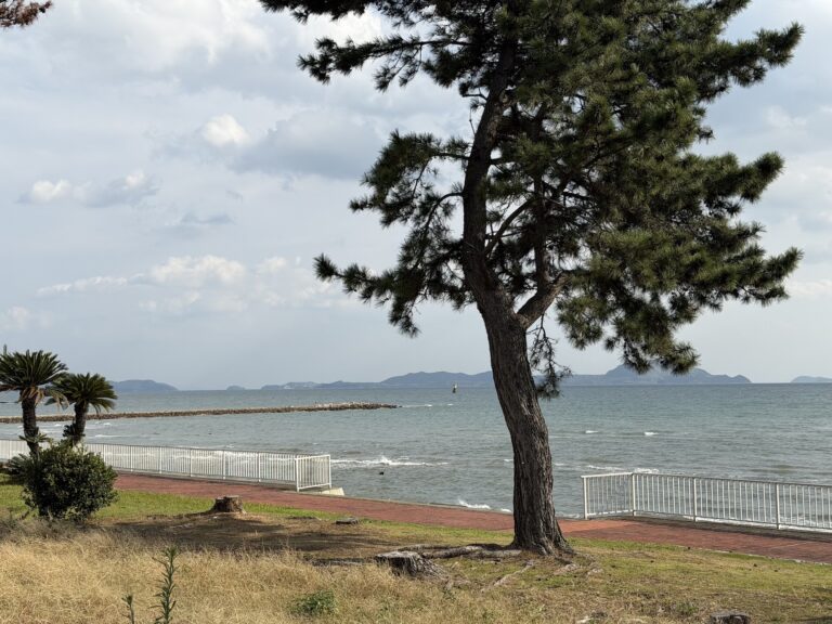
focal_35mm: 48
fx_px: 1154
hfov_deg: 39.7
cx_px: 416
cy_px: 312
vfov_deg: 30.3
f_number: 1.78
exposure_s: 1/7874
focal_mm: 6.76
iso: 80
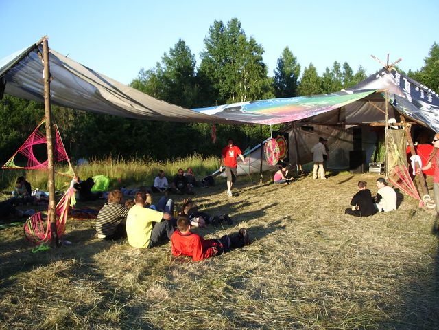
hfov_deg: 52.6
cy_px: 165
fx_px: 444
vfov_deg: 40.7
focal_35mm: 35
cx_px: 220
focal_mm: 5.8
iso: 50
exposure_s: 1/125
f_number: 4.3
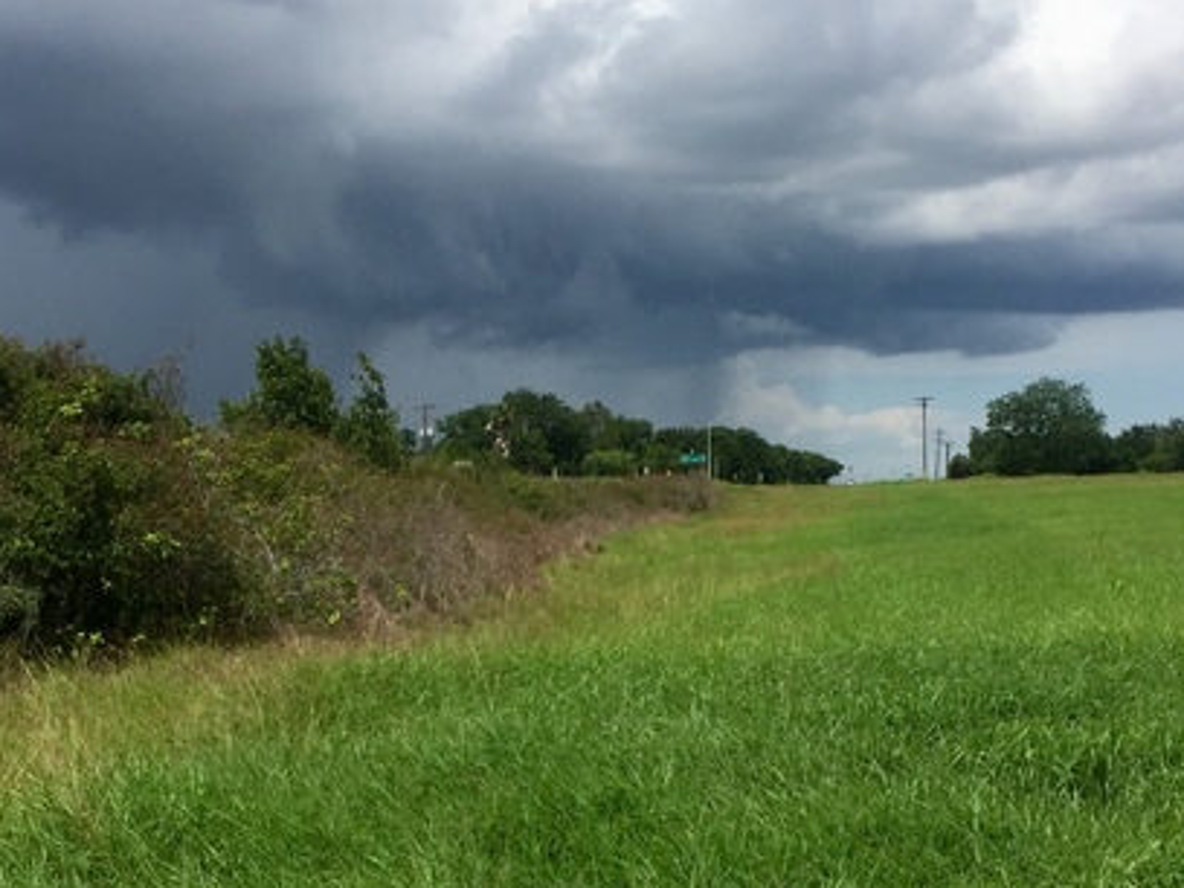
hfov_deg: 34.9
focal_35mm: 55
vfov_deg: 26.2
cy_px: 676
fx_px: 1881
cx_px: 559
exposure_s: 1/3968
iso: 32
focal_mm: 4.15
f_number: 2.2
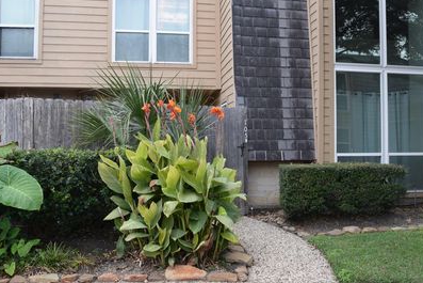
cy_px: 137
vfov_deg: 38.9
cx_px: 243
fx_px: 400
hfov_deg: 55.6
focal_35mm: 34
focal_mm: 18
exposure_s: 1/125
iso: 400
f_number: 5.6
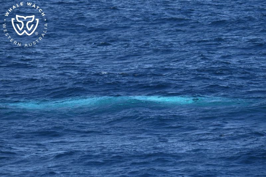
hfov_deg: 6.1
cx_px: 133
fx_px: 2512
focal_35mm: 340
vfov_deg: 4.0
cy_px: 88
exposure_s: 1/8000
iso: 1400
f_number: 6
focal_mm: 340
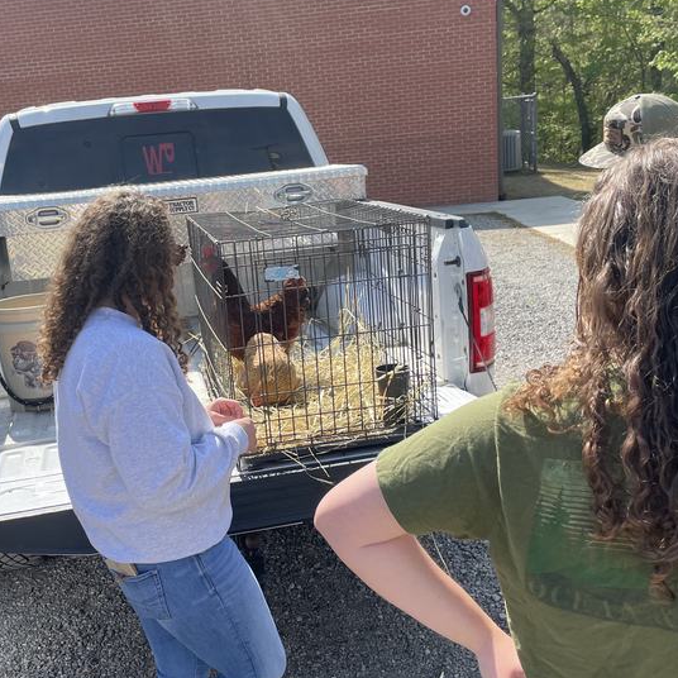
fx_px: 886
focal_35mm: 40
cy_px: 363
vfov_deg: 41.8
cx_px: 281
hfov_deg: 41.7
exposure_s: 1/1335
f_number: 1.6
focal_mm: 4.2
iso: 32
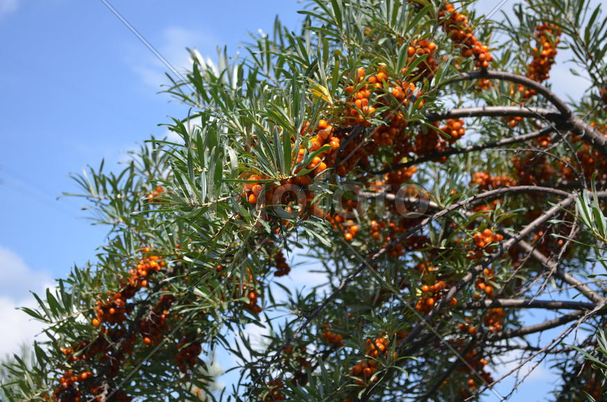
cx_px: 304
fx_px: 1136
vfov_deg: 20.1
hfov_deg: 29.9
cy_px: 201
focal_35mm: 68
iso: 400
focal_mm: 45
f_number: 5.3
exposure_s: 1/1250
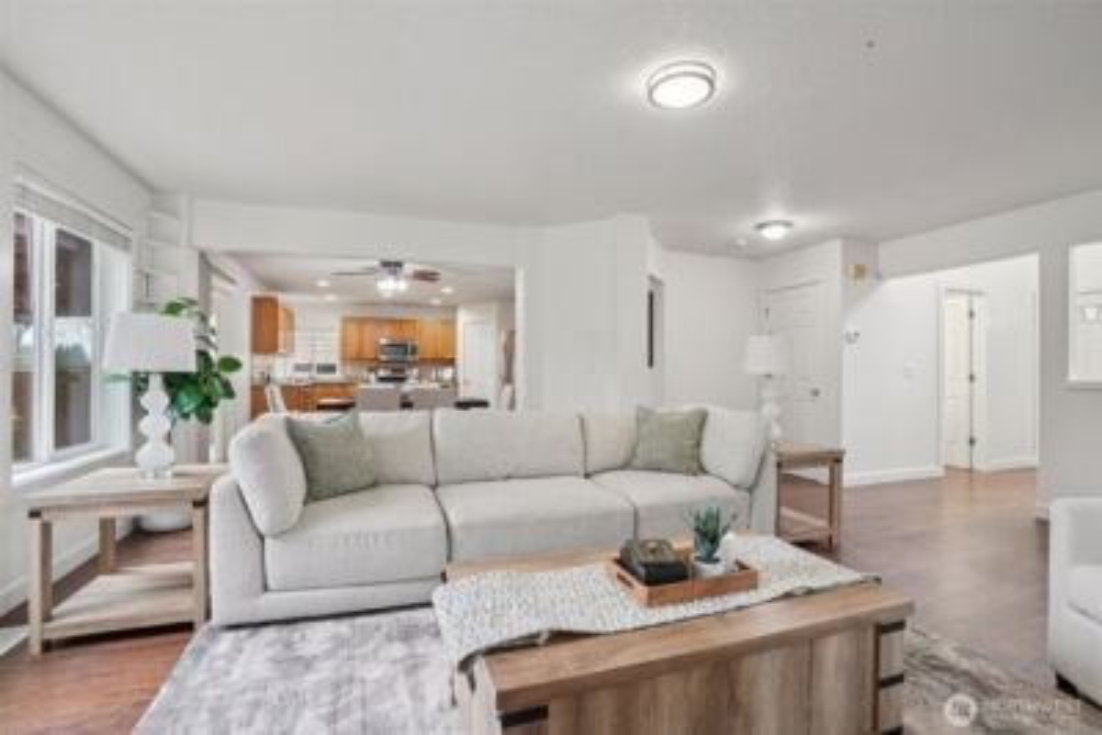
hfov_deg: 96.7
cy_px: 368
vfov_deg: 73.8
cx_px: 551
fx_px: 490
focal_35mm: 16
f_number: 8
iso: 400
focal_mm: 16
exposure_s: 1/6
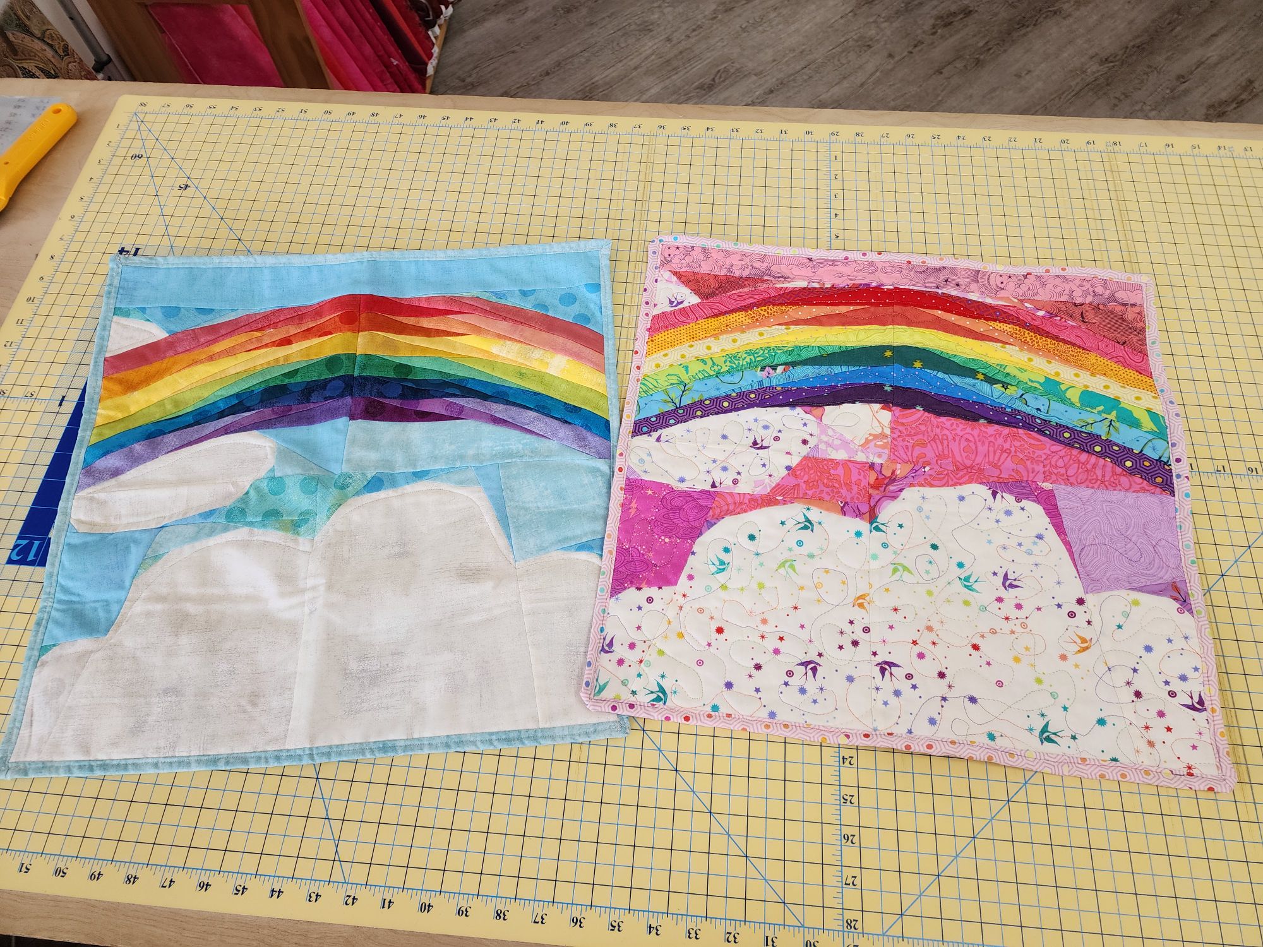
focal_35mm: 23
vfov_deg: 58.9
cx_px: 632
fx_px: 839
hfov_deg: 73.9
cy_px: 474
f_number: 1.8
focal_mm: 6.4
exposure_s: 1/120
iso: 100
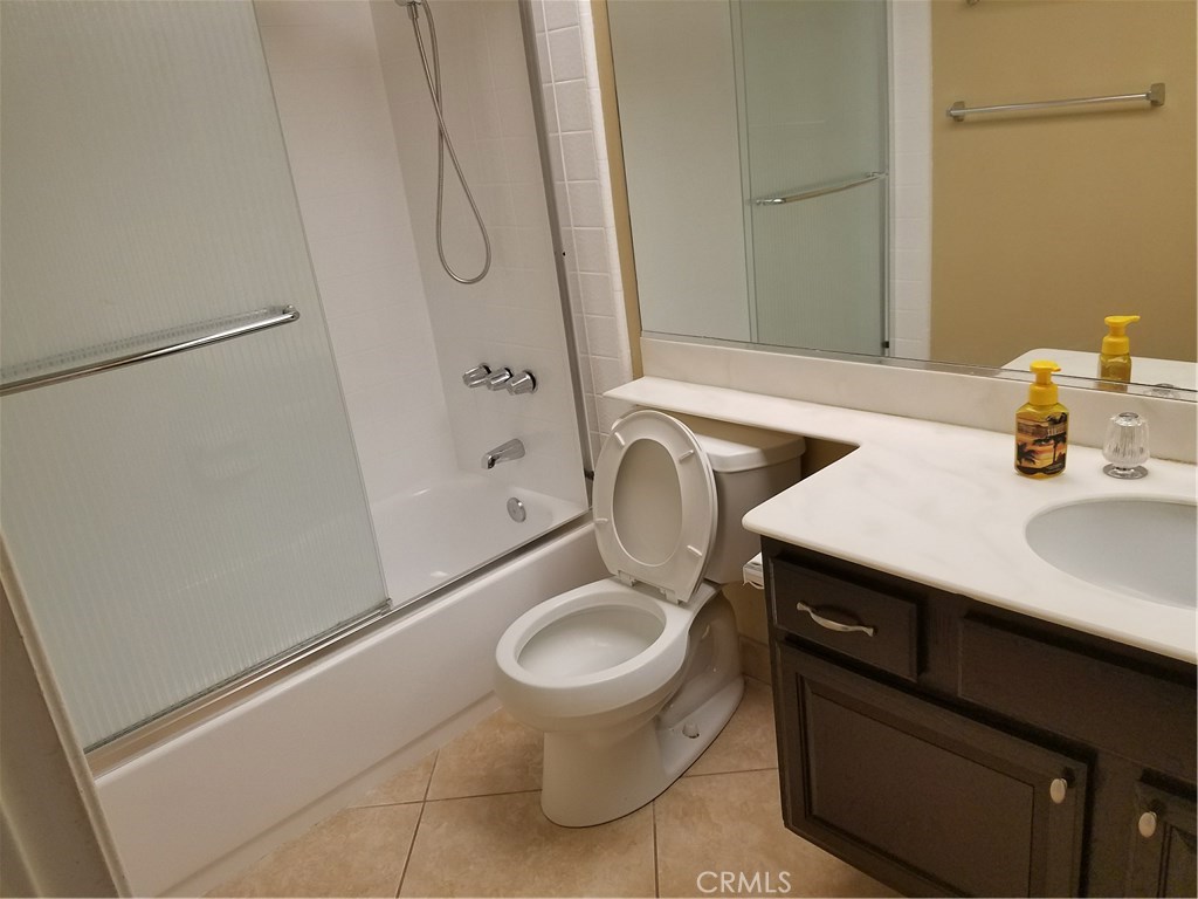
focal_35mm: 26
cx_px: 599
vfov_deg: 53.1
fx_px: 900
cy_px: 450
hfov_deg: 67.3
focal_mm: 4.2
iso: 100
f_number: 1.7
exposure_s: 1/60
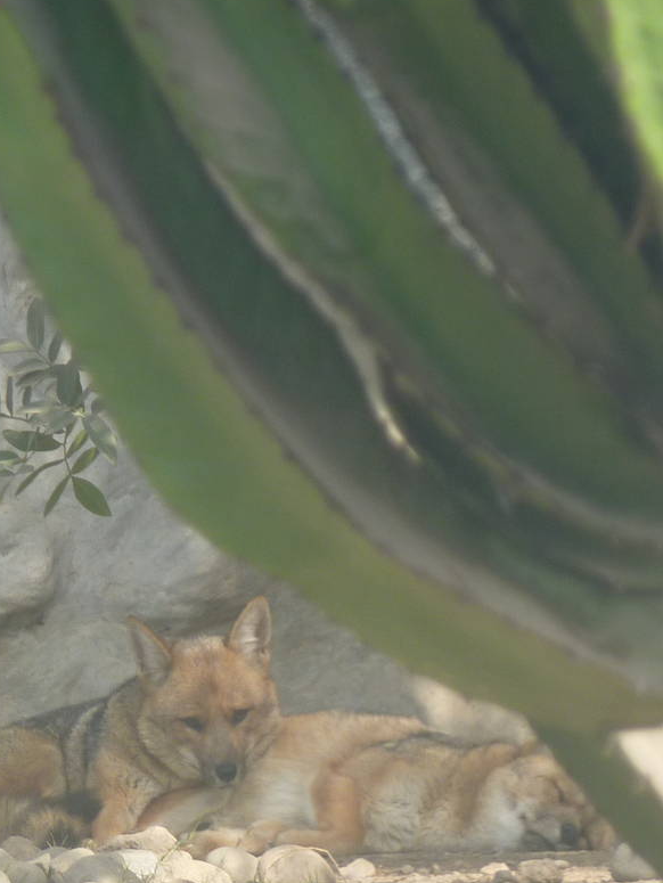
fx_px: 15795
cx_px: 99
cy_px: 566
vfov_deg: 3.2
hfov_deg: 2.4
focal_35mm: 619
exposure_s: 1/125
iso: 100
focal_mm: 49.2
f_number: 4.9
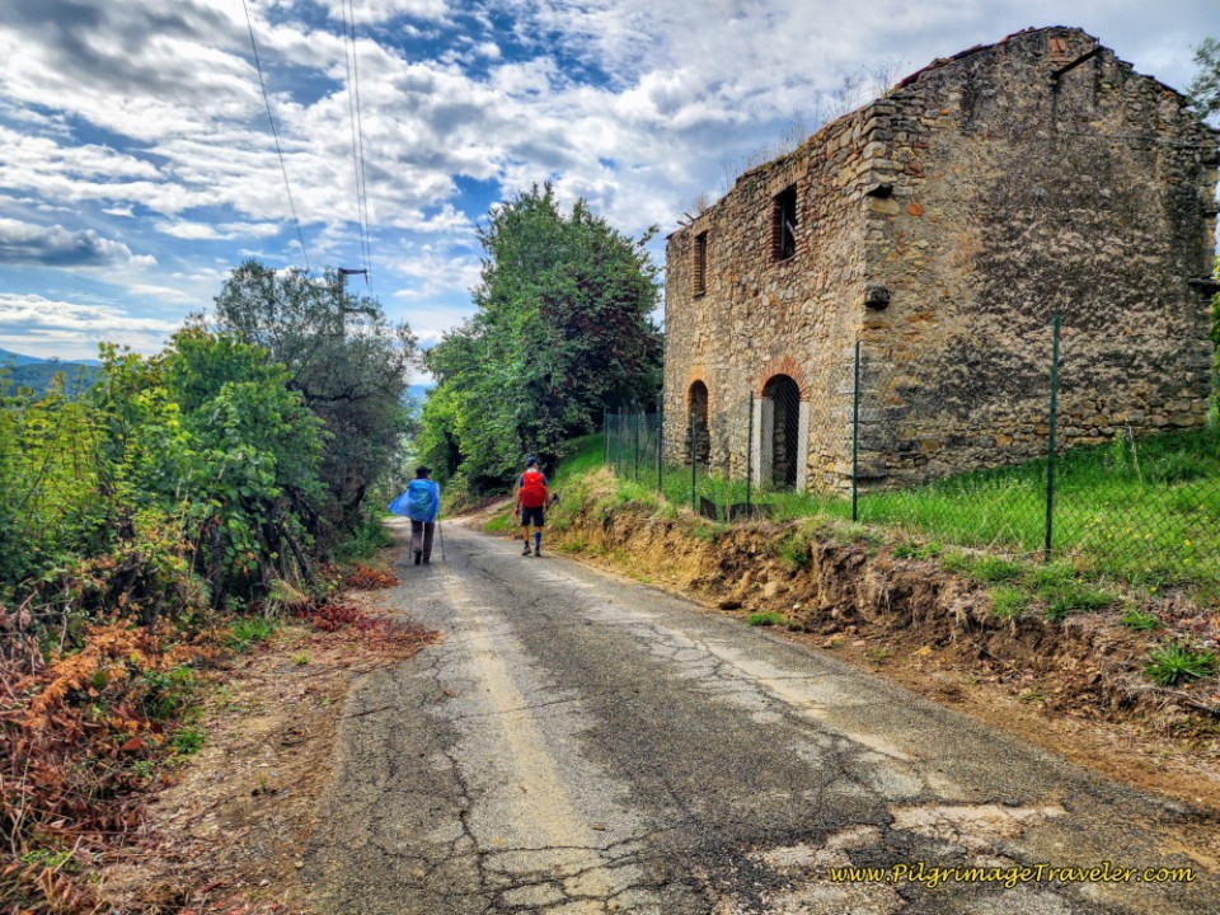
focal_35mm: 23
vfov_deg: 58.9
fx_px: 811
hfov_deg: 73.9
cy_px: 458
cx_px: 610
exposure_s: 1/1538
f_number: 1.8
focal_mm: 6.4
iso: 12
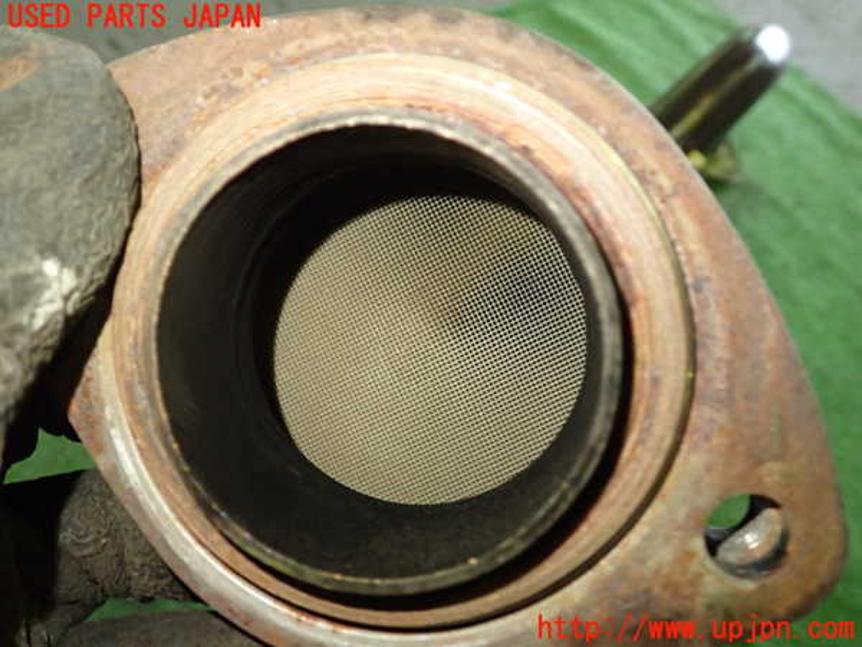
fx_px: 747
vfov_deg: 46.8
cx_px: 431
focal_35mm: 30
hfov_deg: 60.0
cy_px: 324
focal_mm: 5.4
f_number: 2.3
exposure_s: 1/30
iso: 400
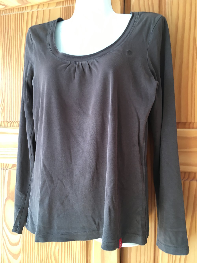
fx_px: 220
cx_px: 98
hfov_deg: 48.2
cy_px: 132
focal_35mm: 29
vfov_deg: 61.7
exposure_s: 1/33
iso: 80
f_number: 2.2
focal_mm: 4.15
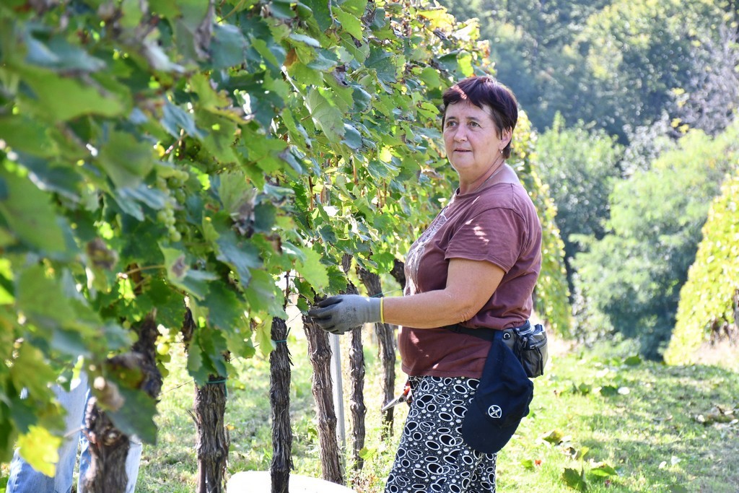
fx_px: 2299
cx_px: 370
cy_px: 246
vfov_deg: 12.2
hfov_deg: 18.3
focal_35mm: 112
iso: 800
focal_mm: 75
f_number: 5
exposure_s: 1/500
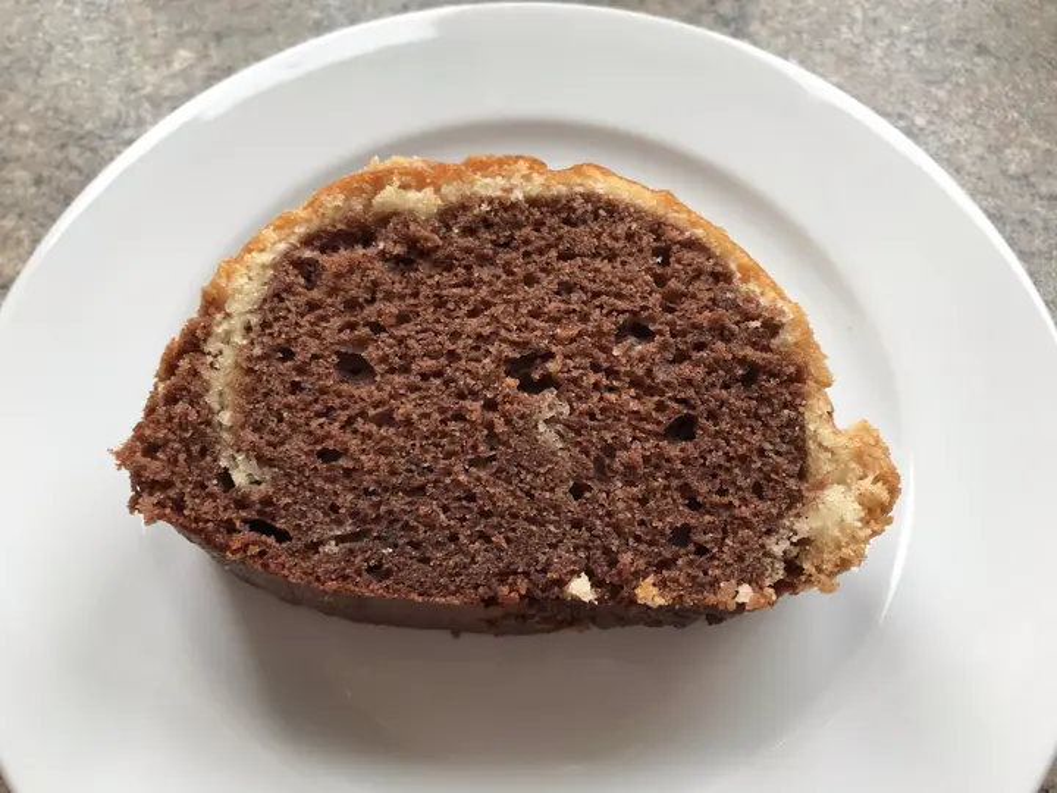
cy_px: 396
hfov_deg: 63.4
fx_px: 855
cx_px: 528
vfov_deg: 49.7
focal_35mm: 28
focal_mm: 3.99
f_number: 1.8
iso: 20
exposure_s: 1/112
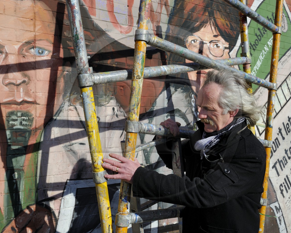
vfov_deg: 40.1
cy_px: 116
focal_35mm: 37
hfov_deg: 49.1
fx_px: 319
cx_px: 150
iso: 400
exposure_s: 1/400
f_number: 13
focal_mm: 32
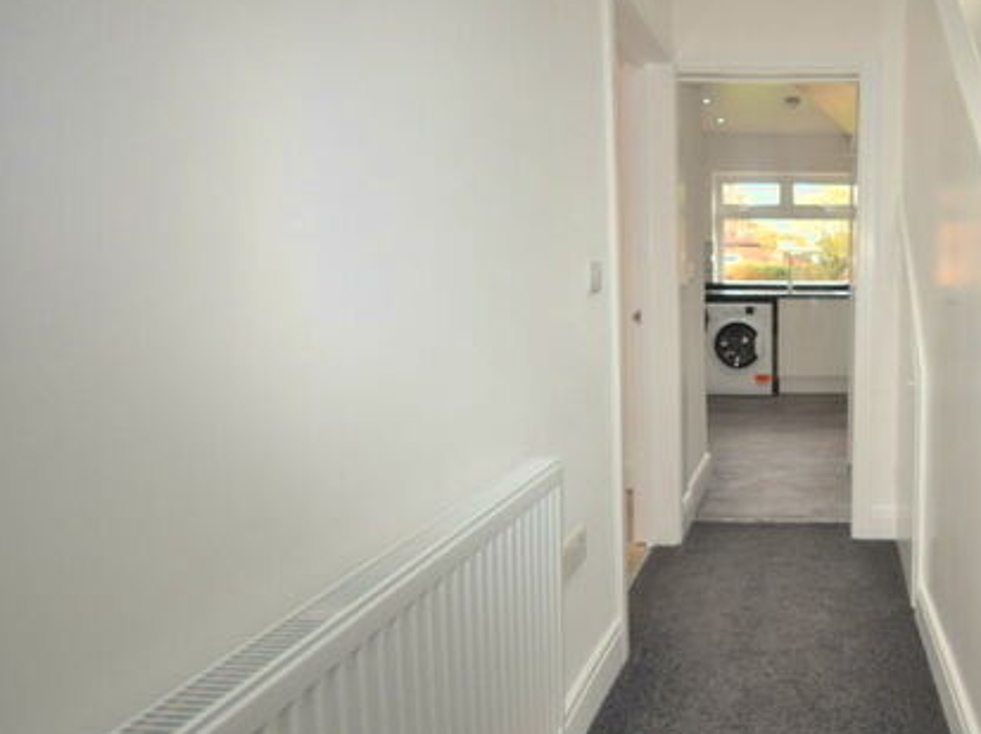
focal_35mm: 32
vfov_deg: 44.3
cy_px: 331
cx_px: 810
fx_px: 901
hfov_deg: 52.7
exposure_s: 1/125
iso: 320
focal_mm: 13
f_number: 5.6
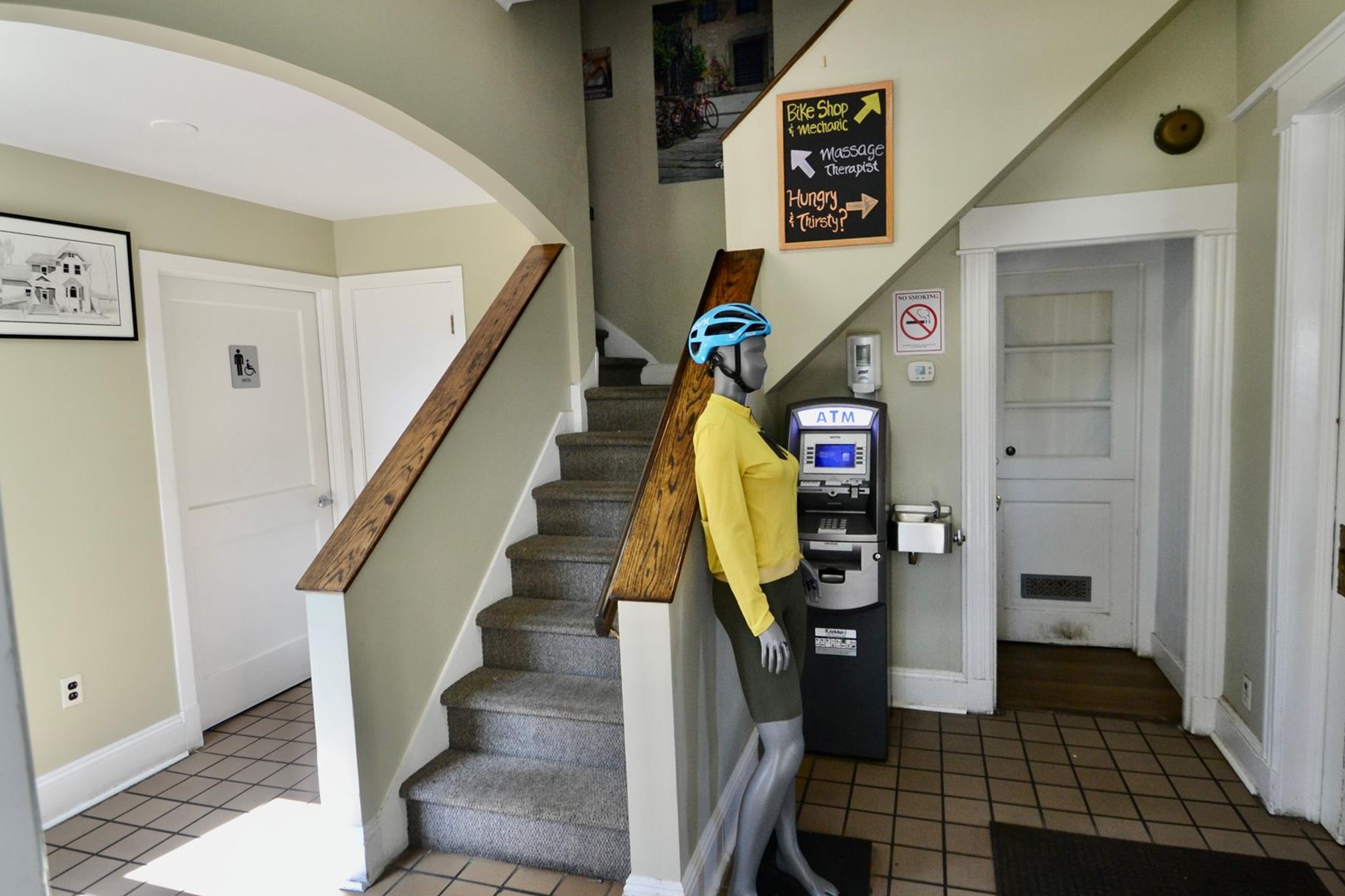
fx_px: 635
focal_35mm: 17
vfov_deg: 70.4
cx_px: 736
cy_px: 463
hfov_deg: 93.0
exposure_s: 1/100
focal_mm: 10
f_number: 5
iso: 400
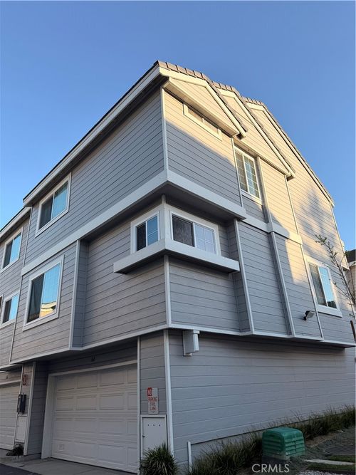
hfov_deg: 56.8
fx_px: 329
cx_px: 178
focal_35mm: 24
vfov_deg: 71.6
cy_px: 238
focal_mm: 6.76
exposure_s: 1/1553
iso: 80
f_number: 1.78
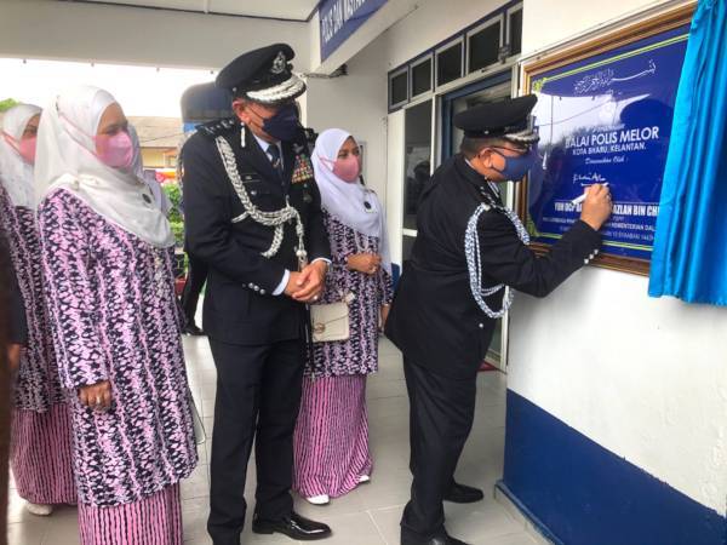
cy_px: 272
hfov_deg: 63.4
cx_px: 364
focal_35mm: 28
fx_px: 588
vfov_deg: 49.7
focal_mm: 4
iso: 32
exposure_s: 1/120
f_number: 1.8
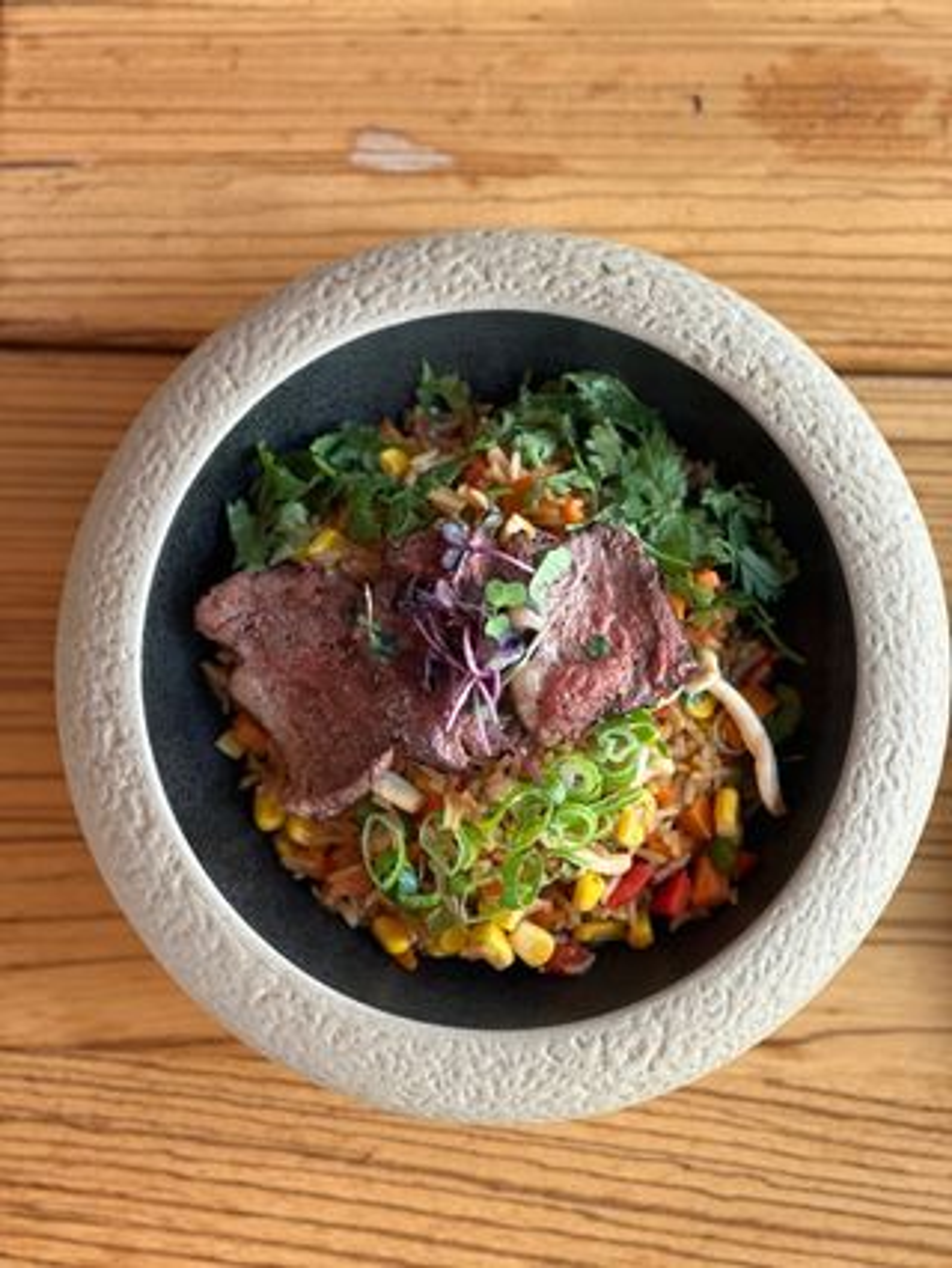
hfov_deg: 19.2
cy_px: 634
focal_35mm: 77
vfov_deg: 25.3
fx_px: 2821
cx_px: 476
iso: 125
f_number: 2.8
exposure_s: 1/33
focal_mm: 9
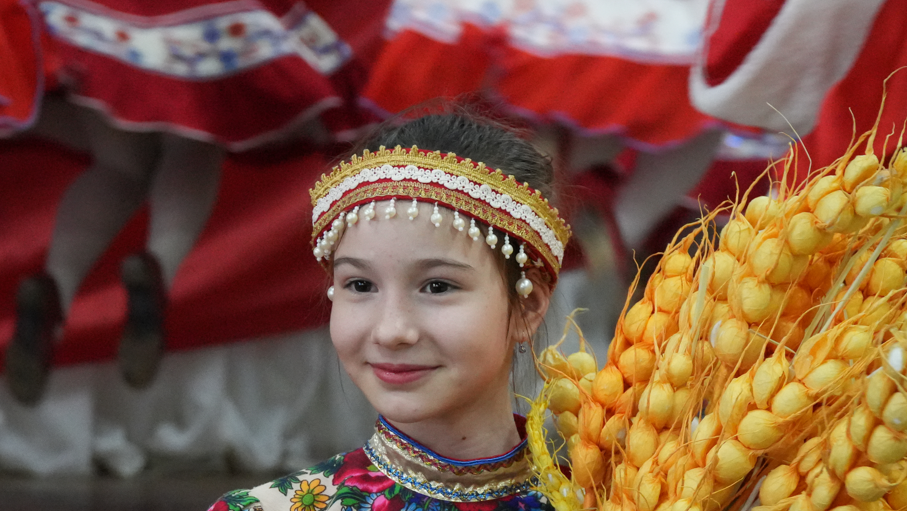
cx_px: 333
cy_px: 383
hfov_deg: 16.0
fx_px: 3223
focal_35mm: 134
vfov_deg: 9.0
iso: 6400
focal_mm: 58
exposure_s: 1/160
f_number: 4.5
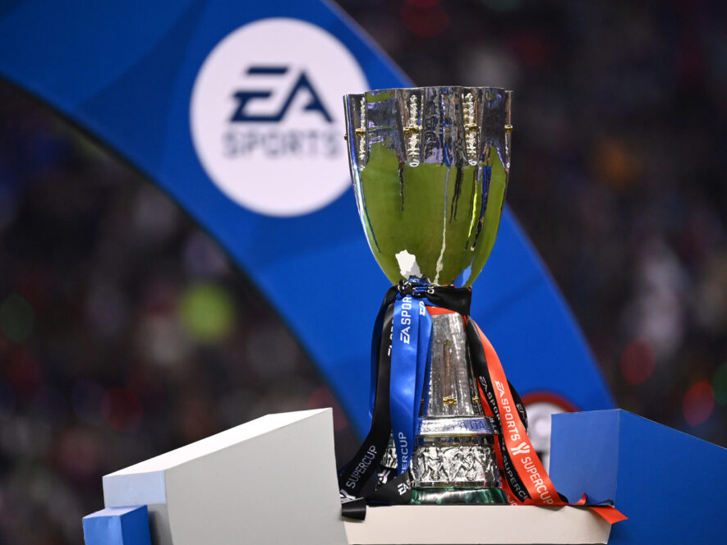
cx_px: 344
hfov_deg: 5.2
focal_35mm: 380
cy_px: 272
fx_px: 7982
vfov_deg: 3.9
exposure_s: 1/1250
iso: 4000
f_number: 4
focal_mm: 350
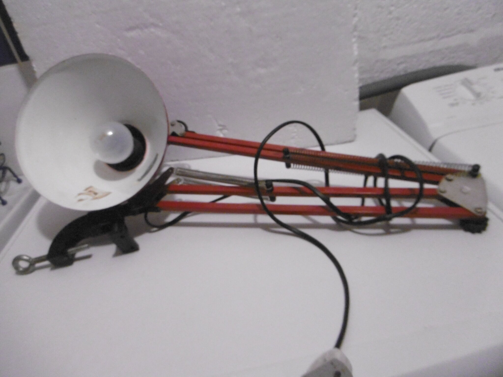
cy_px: 188
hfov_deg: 71.6
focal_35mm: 24
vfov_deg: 56.8
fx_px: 349
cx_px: 252
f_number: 3.1
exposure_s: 1/50
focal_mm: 4.3
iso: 800
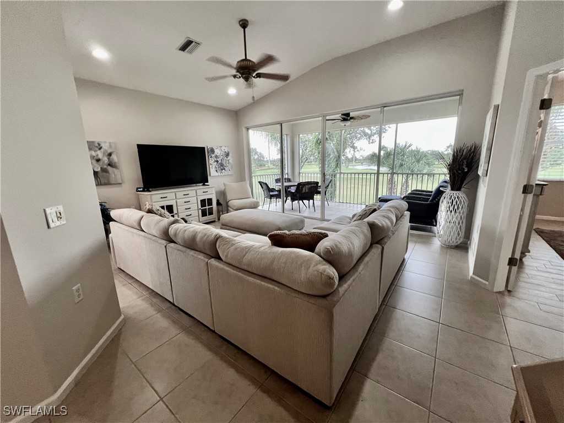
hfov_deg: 106.2
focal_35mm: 13
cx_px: 282
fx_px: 212
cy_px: 212
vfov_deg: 89.9
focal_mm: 1.57
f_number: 1.8
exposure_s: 1/60
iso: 160
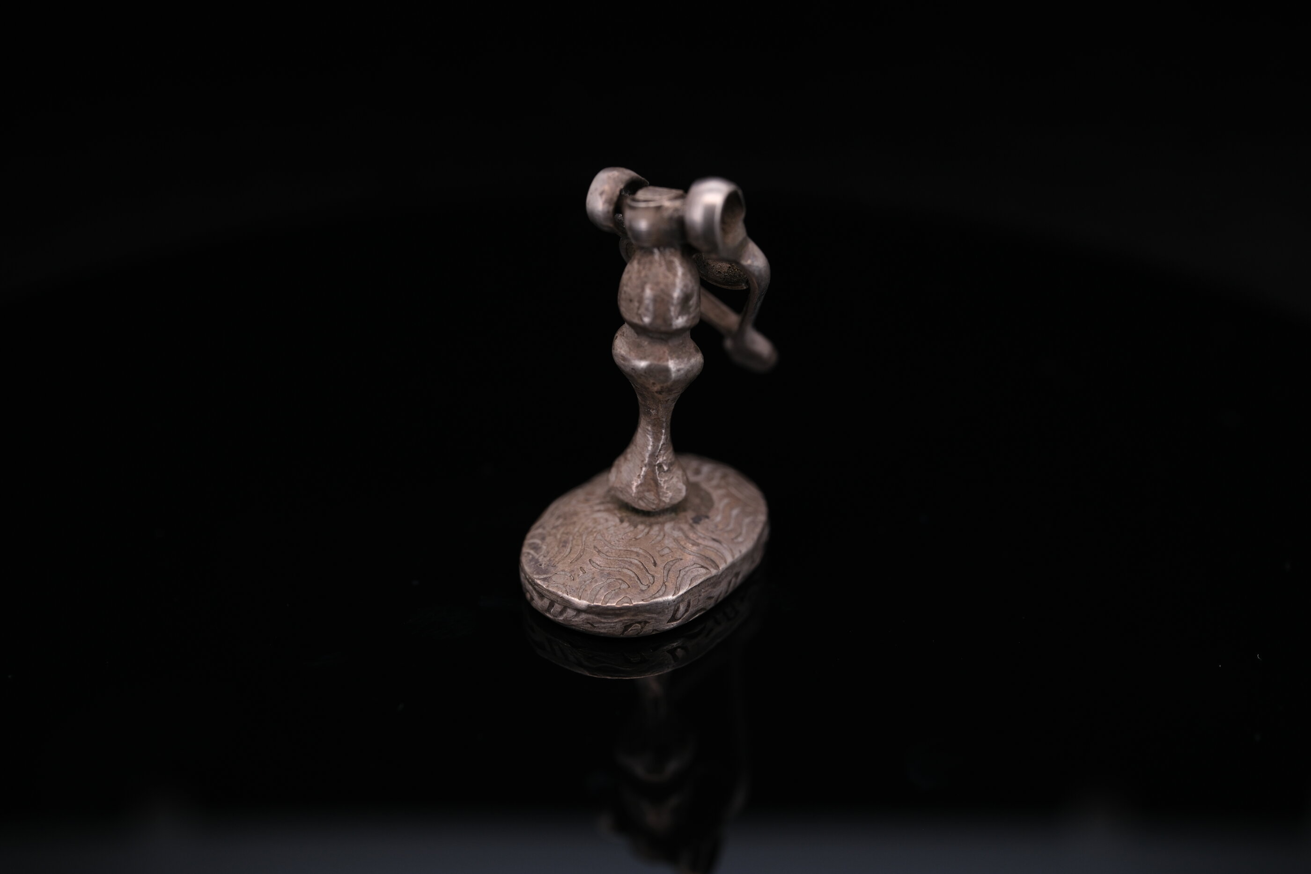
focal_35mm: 45
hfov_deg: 43.6
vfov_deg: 29.9
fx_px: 1639
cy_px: 437
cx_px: 656
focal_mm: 30
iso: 160
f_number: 5.6
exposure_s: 1/180
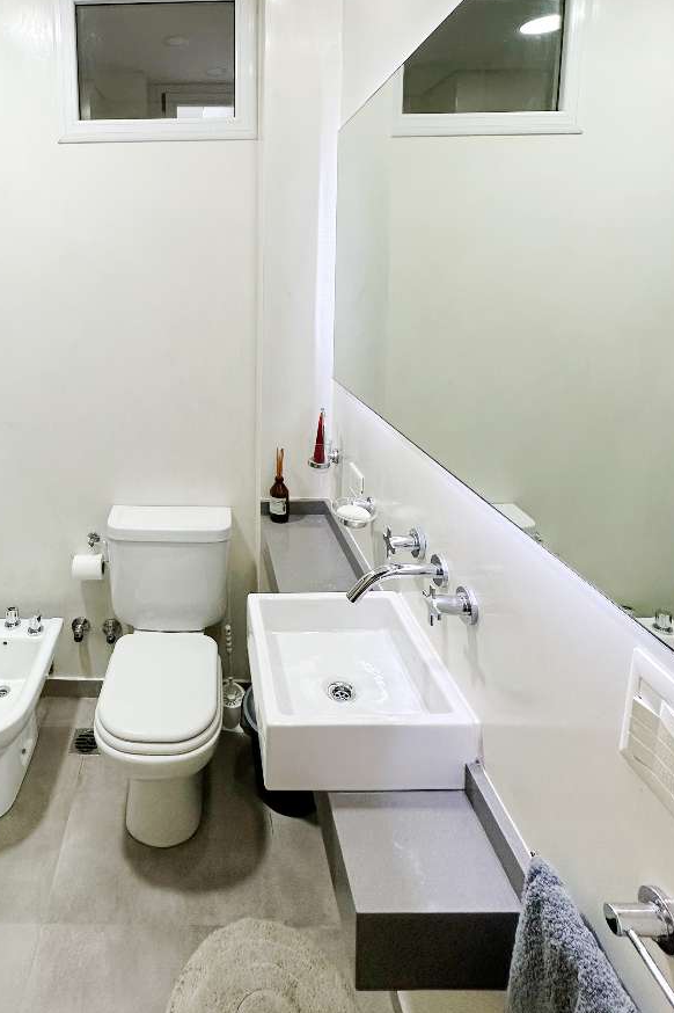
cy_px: 348
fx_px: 562
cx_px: 191
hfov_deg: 59.4
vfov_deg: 81.5
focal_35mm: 20
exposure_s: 1/100
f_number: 2.2
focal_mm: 2.22
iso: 125
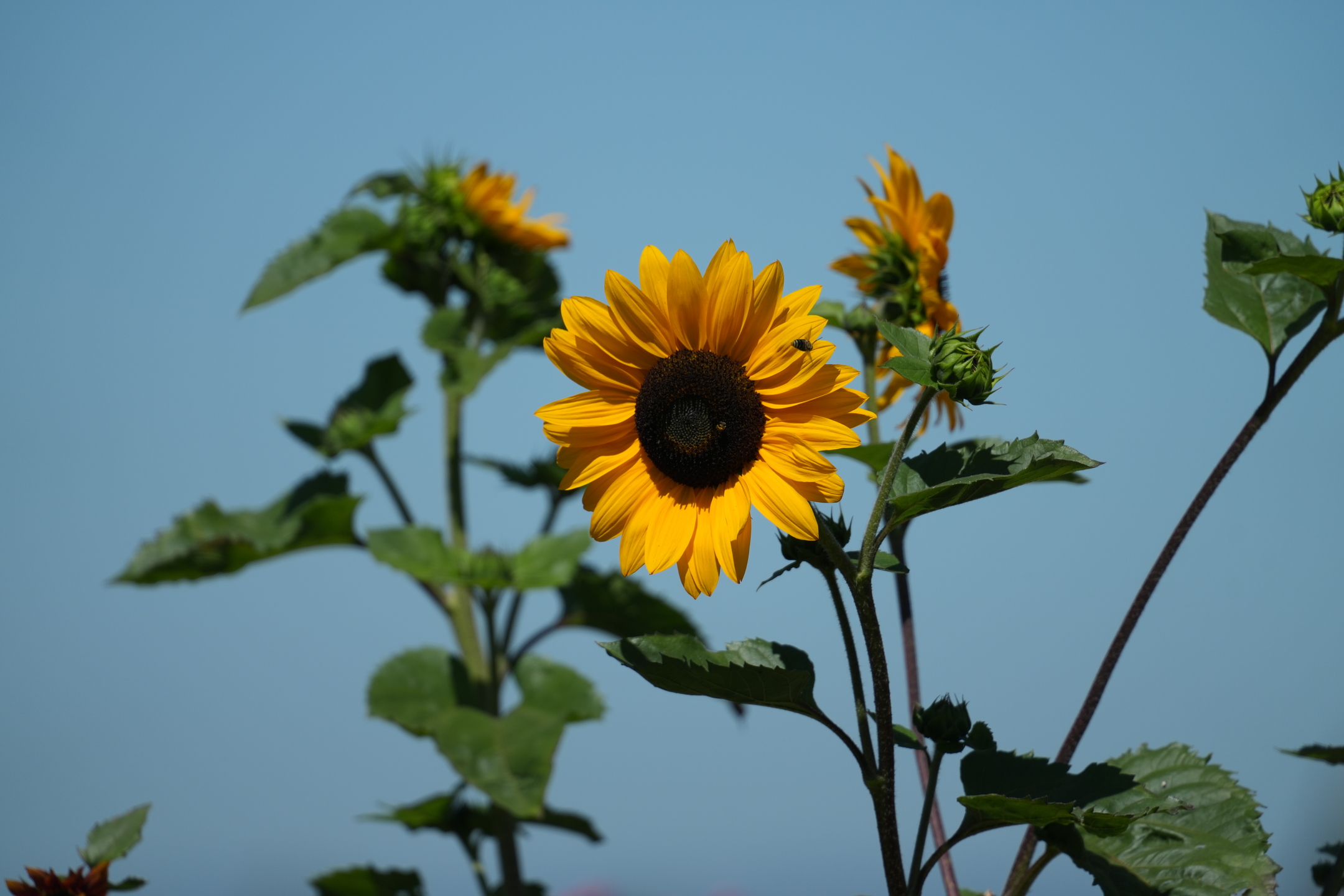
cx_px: 672
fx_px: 22398
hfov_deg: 3.4
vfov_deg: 2.3
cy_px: 448
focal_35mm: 600
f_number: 5.6
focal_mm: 600
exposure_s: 1/2000
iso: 250
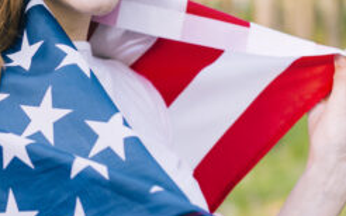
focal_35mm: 124
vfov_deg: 10.5
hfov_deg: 16.4
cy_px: 34
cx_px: -8
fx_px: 1170
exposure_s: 1/500
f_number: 3.2
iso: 320
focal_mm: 50
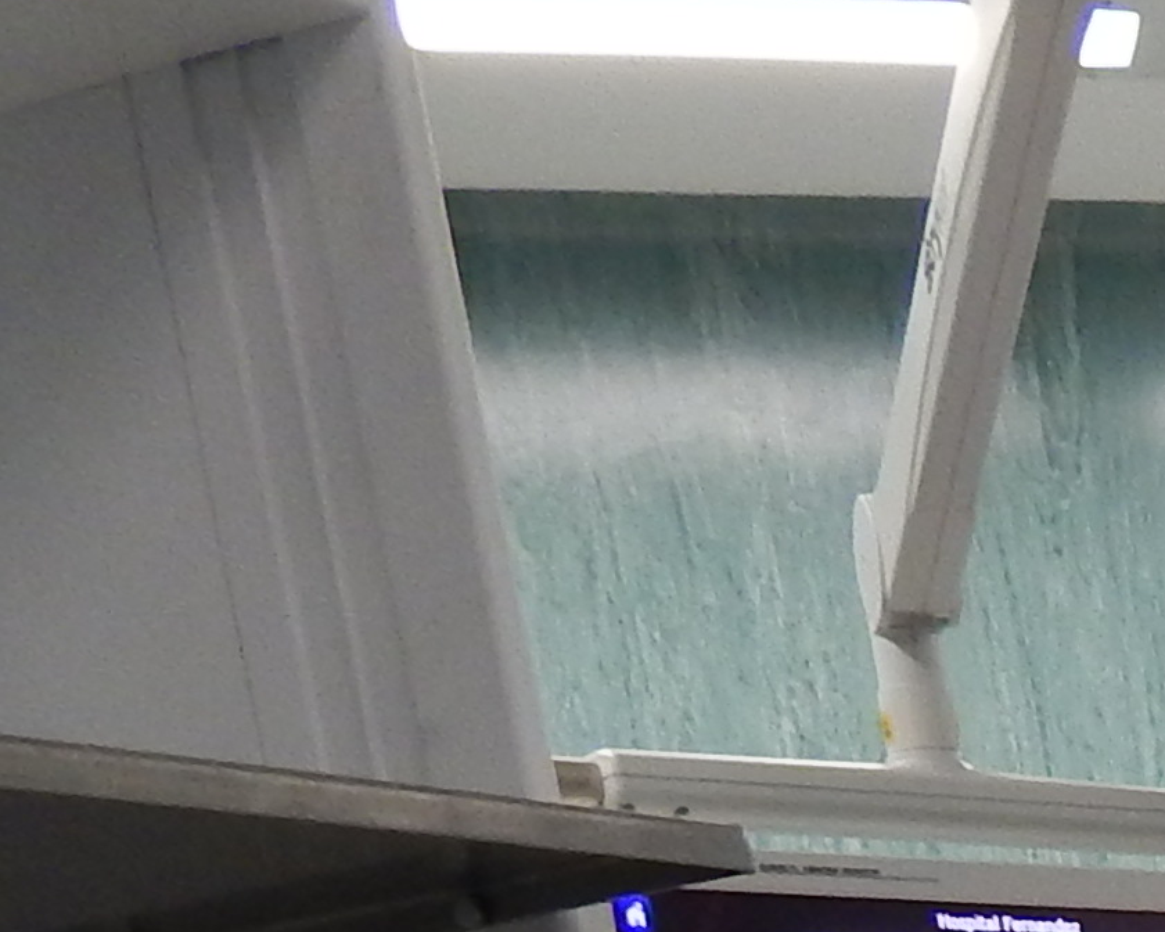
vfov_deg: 11.3
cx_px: 2903
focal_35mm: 123
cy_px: 1900
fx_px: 4241
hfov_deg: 12.1
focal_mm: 4
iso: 160
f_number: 3
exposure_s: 1/30
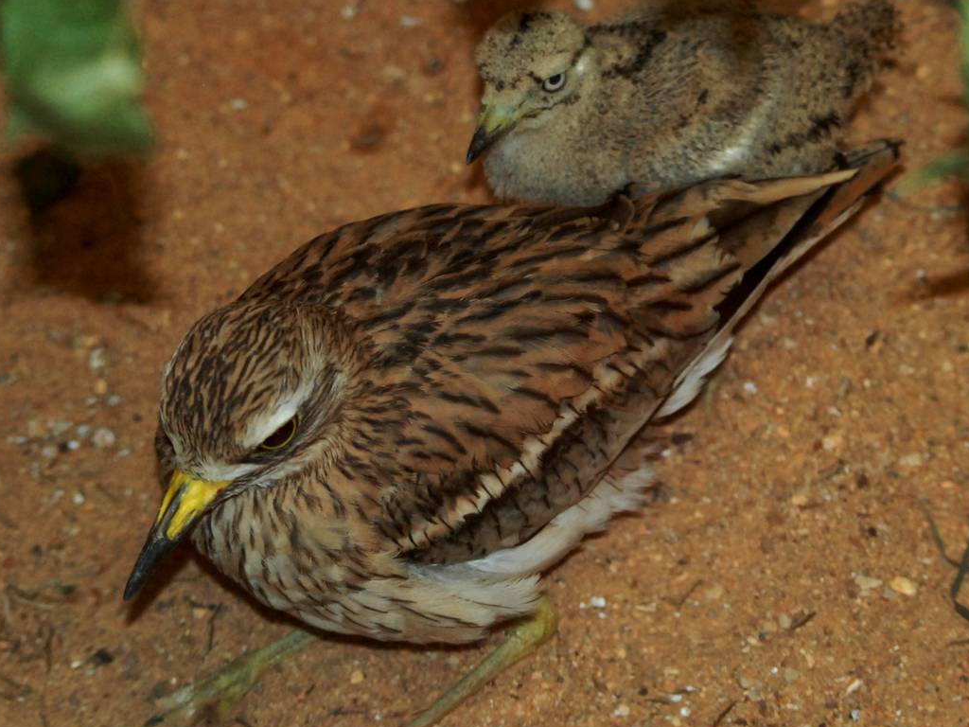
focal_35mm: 158
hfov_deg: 12.5
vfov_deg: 9.4
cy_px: 308
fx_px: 4423
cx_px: 610
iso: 1000
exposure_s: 1/60
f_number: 5
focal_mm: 70
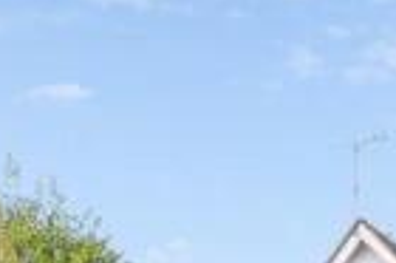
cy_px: 522
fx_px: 824
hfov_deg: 27.0
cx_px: 212
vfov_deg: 14.9
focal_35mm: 75
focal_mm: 16
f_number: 11
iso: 640
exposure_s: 1/60
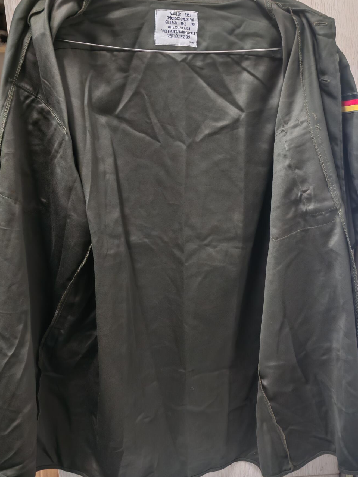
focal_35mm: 41
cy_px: 236
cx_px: 181
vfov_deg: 45.8
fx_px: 565
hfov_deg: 35.1
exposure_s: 1/20
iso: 1250
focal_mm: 5.52
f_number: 1.95
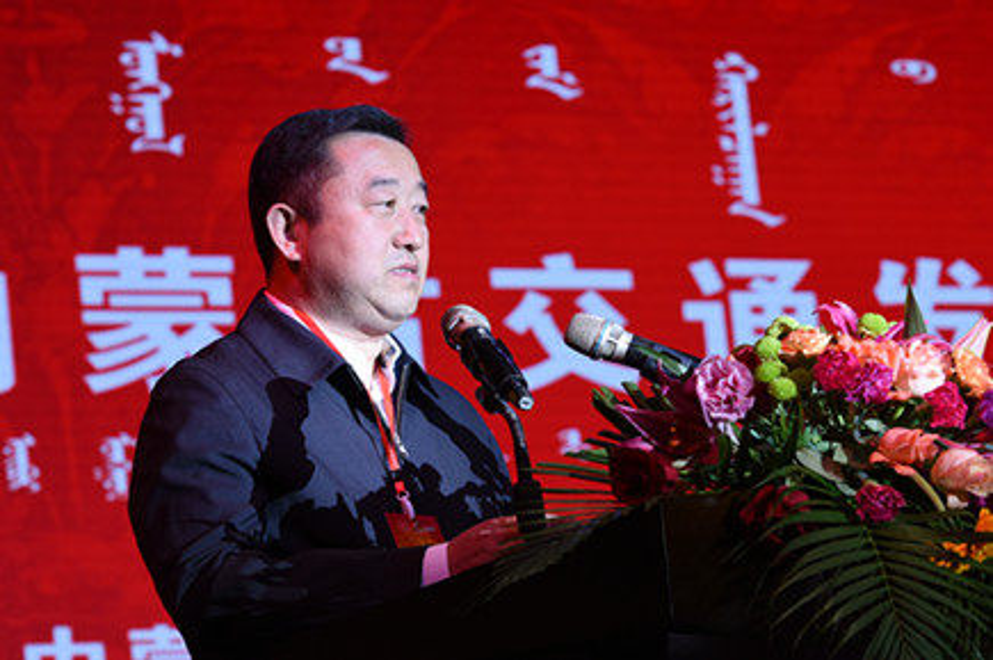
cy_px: 330
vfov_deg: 9.8
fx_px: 3857
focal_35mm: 140
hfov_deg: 14.7
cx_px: 496
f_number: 8
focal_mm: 140
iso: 1000
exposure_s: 1/200
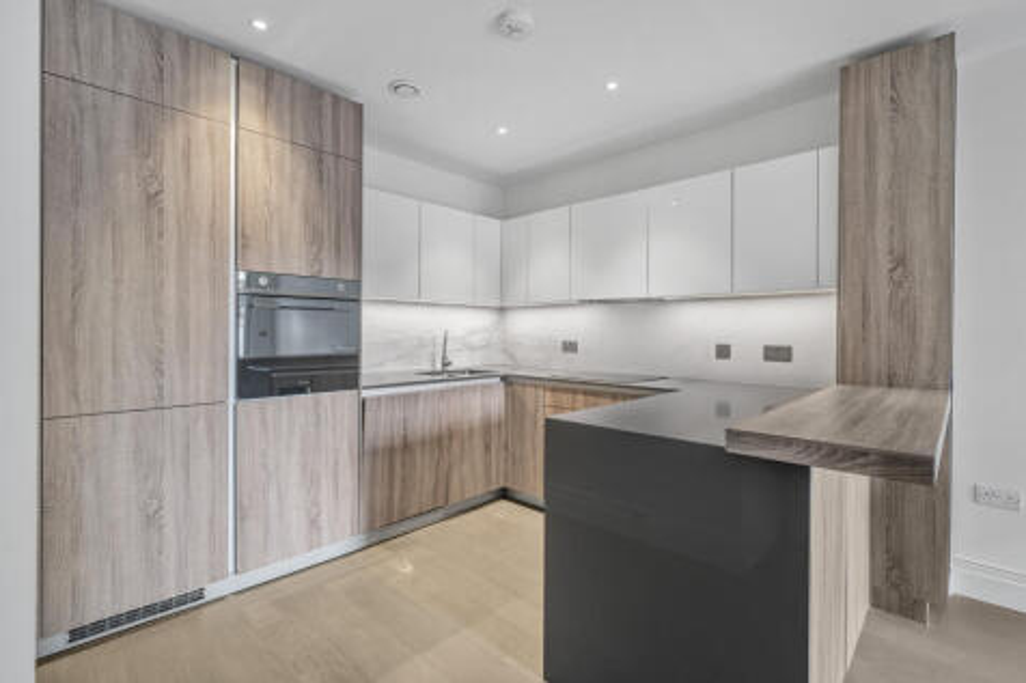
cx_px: 513
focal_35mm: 16
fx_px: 456
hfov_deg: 96.8
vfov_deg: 73.7
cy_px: 342
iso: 320
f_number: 8
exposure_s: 1/6
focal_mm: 16
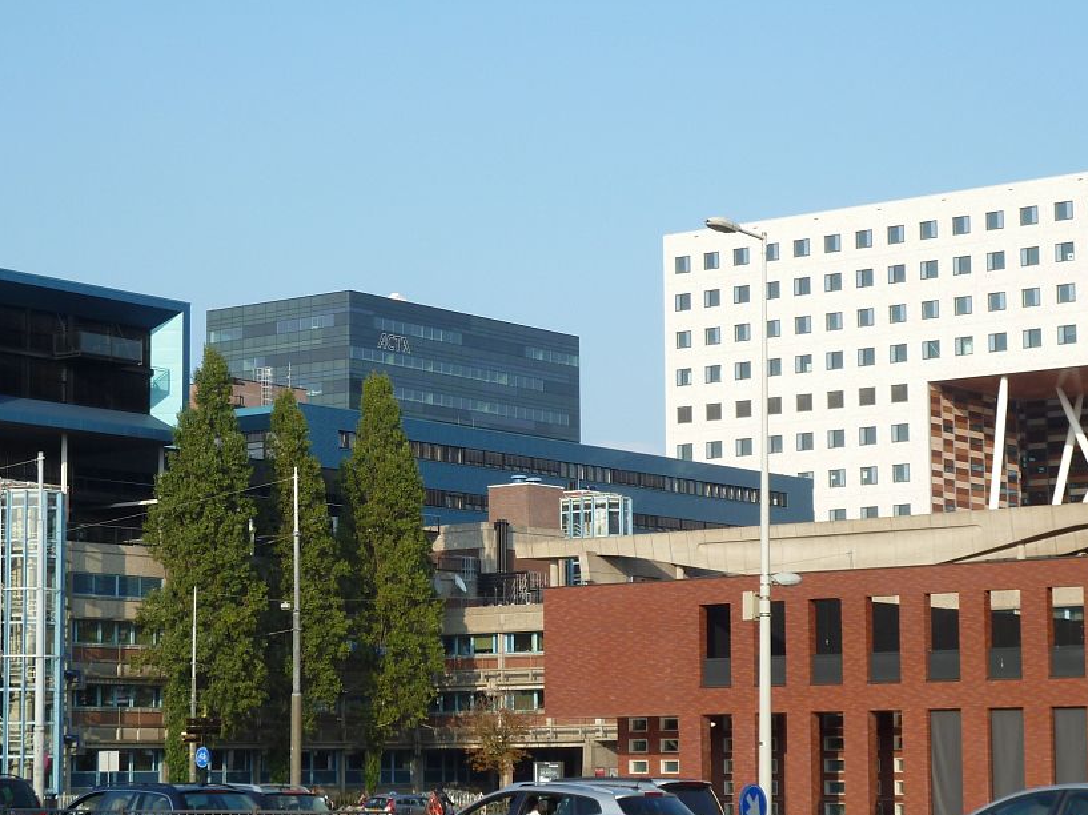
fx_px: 2639
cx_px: 526
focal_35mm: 84
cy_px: 483
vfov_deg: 17.5
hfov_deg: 23.3
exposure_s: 1/320
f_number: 4.1
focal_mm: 11
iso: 80
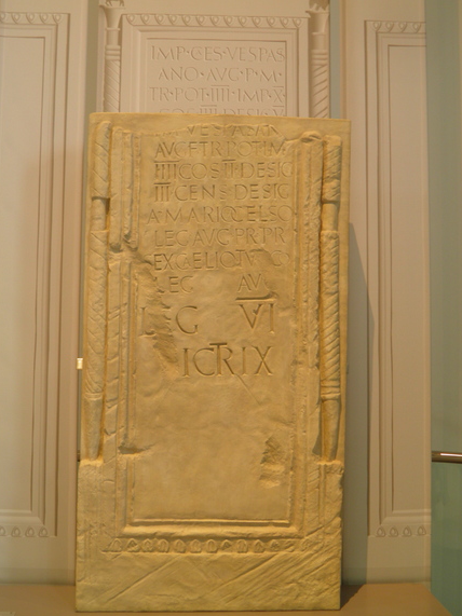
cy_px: 306
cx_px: 232
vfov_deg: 46.8
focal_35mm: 40
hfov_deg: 35.9
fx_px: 712
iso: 100
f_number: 3.2
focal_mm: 7.1
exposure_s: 1/8
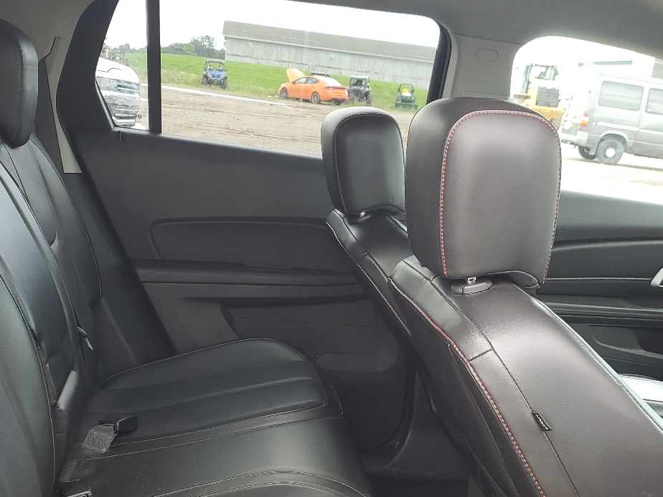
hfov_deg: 41.9
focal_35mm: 45
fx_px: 862
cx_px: 263
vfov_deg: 31.8
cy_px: 345
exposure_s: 1/120
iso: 54
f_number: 1.5
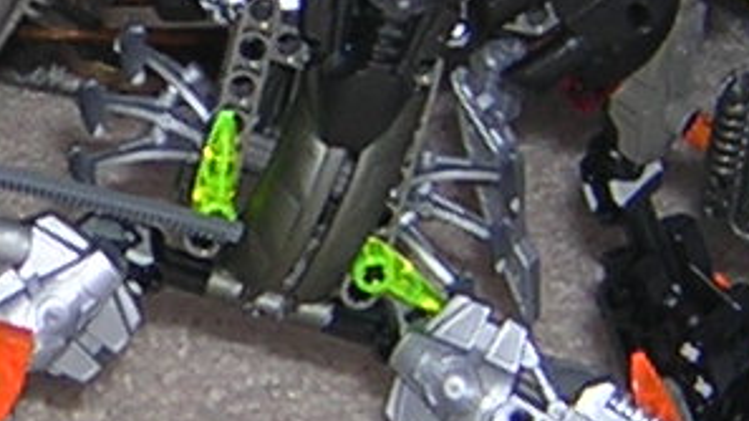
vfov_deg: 5.8
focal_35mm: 211
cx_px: -103
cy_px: 151
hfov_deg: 10.1
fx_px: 4190
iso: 100
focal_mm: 4.7
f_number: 2.6
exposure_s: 1/60.1
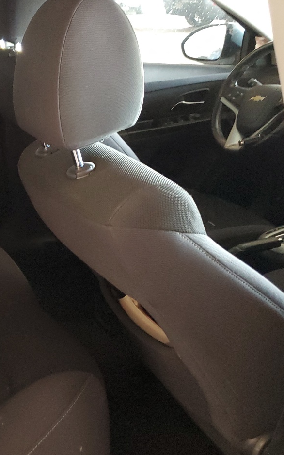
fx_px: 582
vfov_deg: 42.6
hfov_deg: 25.4
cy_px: 256
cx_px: -29
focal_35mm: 47
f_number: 1.5
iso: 319
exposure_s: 1/20
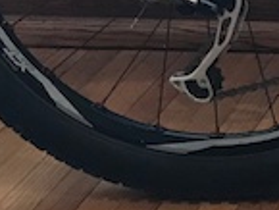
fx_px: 1242
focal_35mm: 154
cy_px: -250
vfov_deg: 8.9
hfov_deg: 10.7
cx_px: 700
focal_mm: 3.99
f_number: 1.8
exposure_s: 1/15
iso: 50
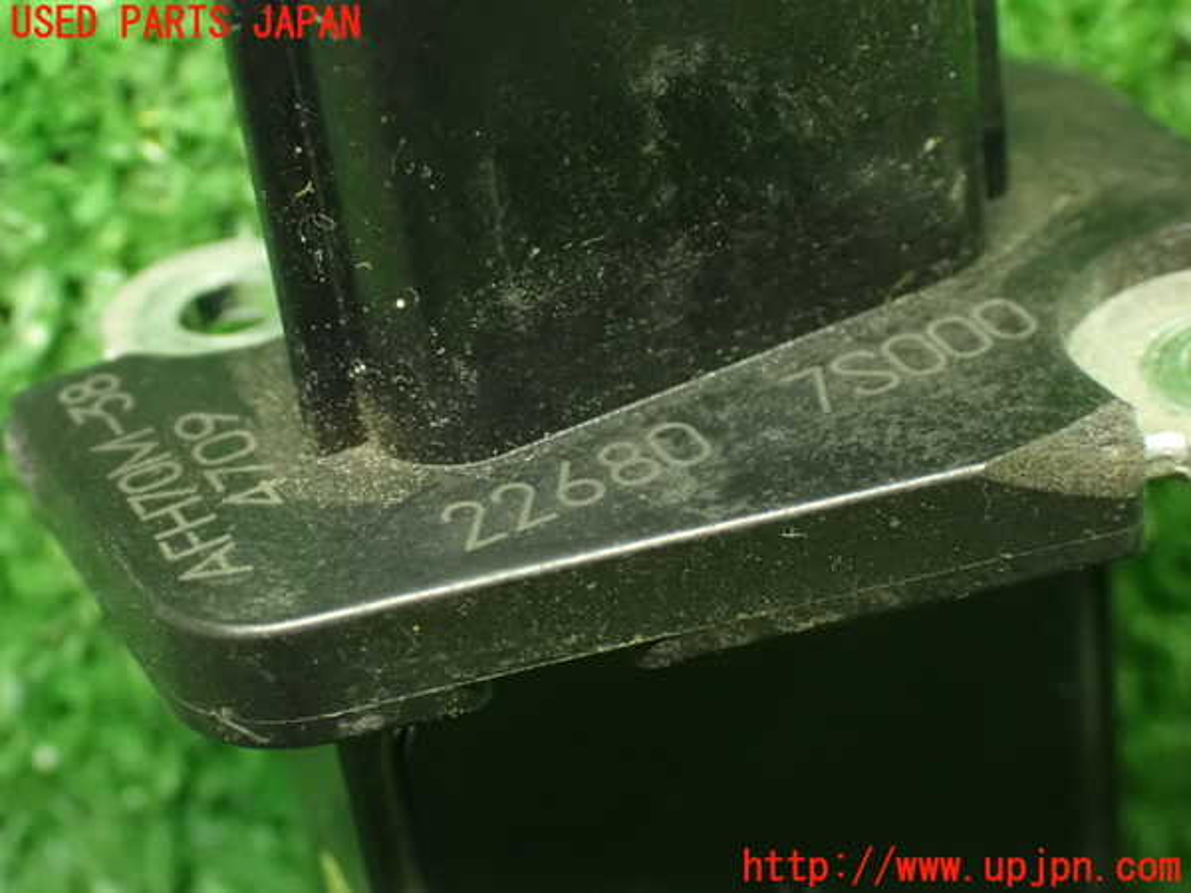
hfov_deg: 23.8
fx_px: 2821
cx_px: 596
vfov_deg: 18.0
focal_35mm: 82
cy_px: 446
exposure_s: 1/25
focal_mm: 14.62
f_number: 4.3
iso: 1600
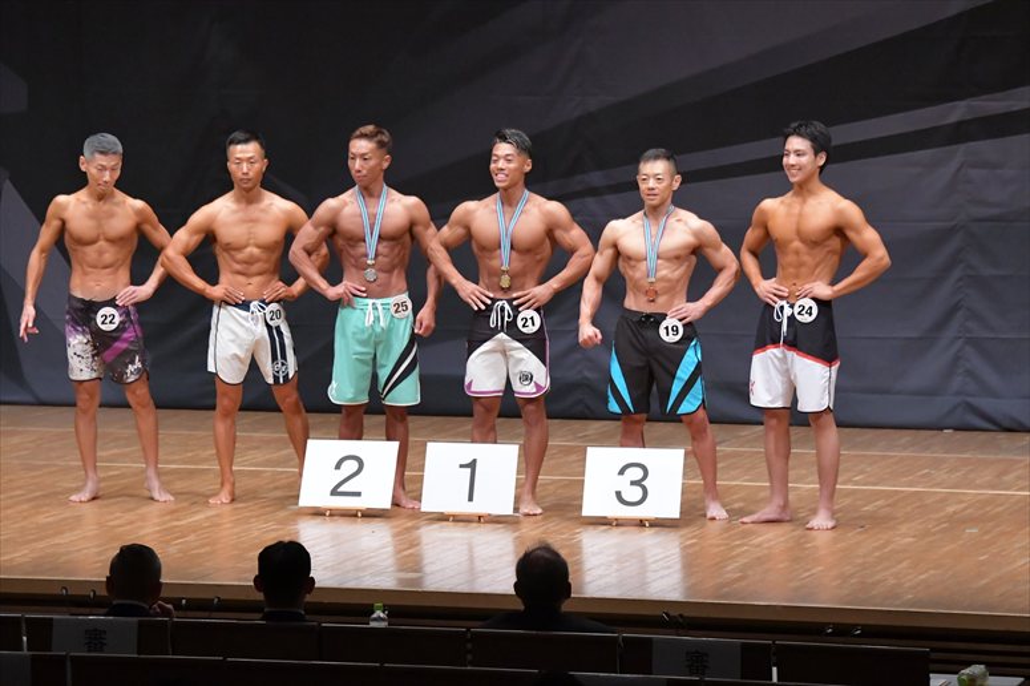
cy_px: 343
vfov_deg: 7.5
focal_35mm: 183
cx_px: 515
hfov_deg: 11.2
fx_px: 5233
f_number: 5.6
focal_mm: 122
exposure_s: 1/400
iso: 6400
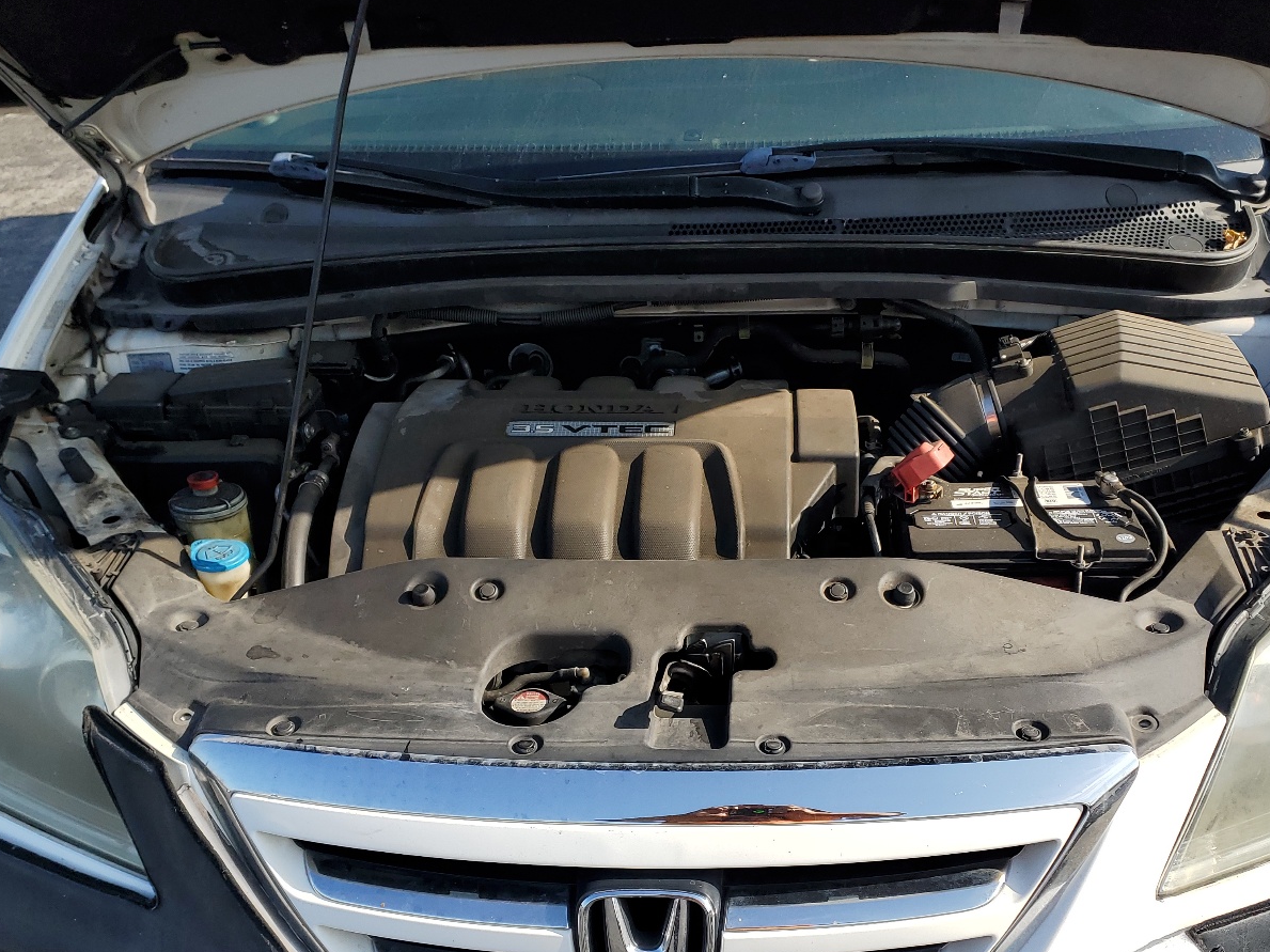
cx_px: 657
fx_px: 1284
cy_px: 625
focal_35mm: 35
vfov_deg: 40.2
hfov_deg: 52.6
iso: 50
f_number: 1.5
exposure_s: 1/2000
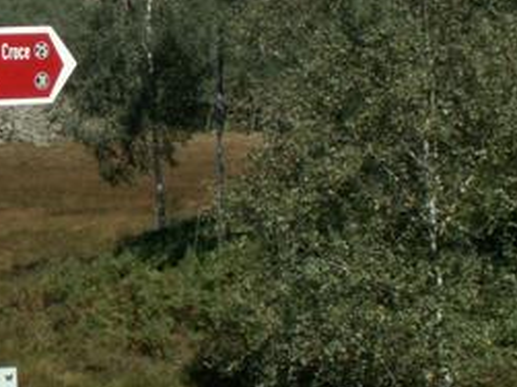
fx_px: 2015
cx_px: -99
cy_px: 109
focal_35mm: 135
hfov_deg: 14.2
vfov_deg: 11.0
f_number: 8
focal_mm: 8.79
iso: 50
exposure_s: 1/200
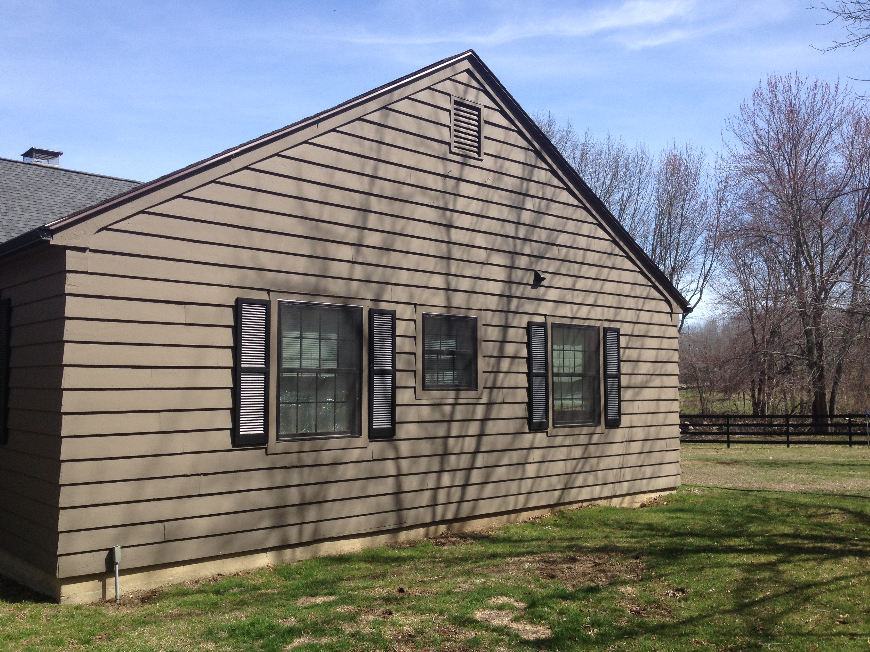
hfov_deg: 52.6
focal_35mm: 35
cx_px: 435
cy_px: 326
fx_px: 880
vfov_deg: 40.7
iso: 50
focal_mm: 4.28
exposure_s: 1/1200
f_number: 2.4
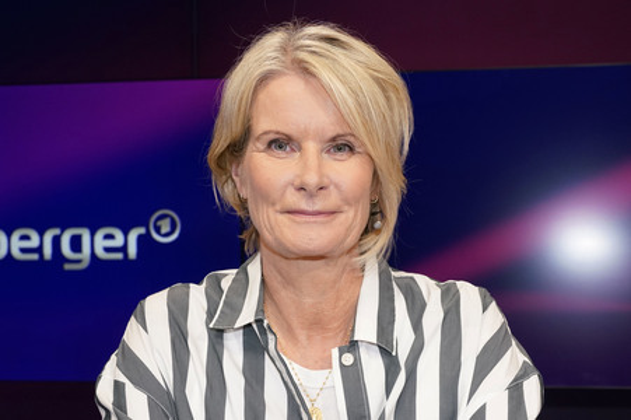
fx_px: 648
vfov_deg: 35.9
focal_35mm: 37
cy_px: 210
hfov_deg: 51.9
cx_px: 316
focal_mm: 37
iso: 2000
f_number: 5.6
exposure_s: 1/125
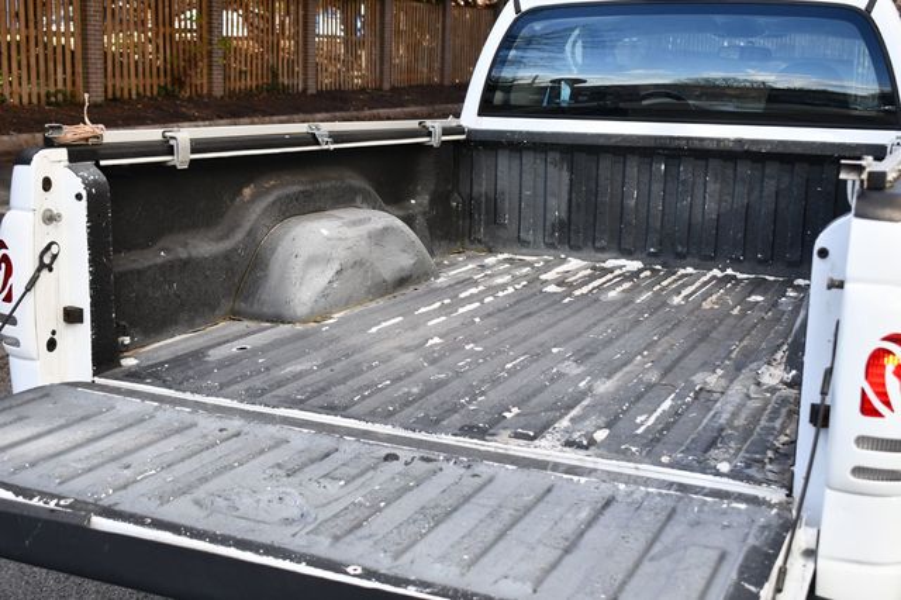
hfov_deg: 45.5
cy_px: 300
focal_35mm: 43
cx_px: 450
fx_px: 1076
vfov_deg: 31.2
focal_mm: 29
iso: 200
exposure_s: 1/250
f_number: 5.6
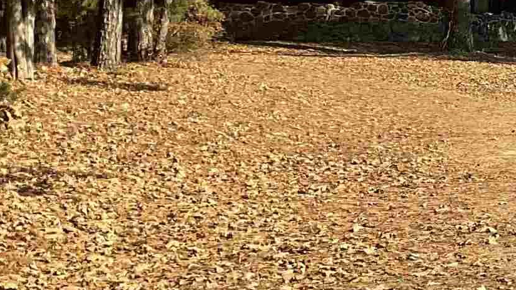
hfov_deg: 16.0
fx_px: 1615
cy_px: 162
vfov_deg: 10.3
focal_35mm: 118
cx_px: 860
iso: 16
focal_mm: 3
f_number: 1.8
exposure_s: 1/997
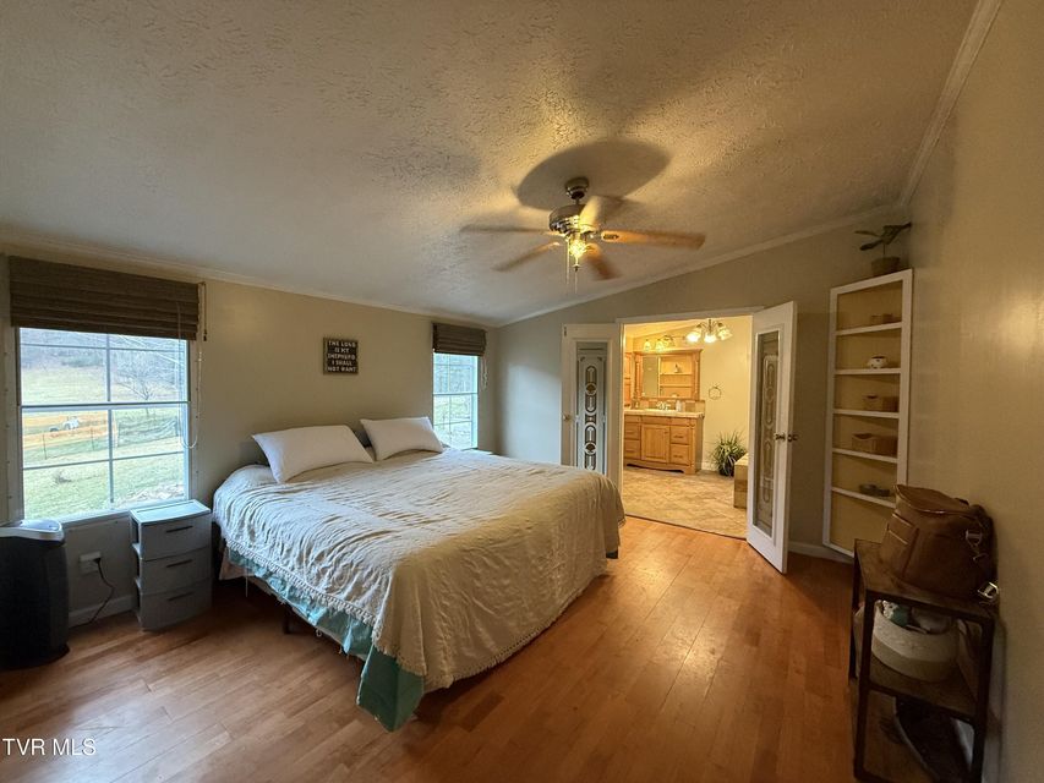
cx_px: 522
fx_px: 422
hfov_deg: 102.1
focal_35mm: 14
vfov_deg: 85.7
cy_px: 392
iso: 500
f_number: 2.2
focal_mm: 2.22
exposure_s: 1/60
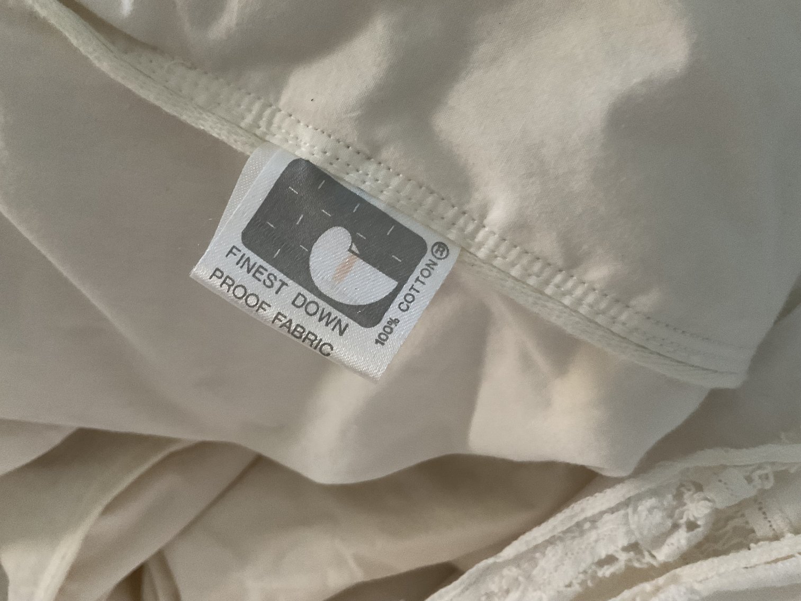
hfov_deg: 61.7
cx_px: 400
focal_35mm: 29
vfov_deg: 48.2
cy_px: 300
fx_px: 671
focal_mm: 3
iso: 200
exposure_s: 1/33
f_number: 1.8
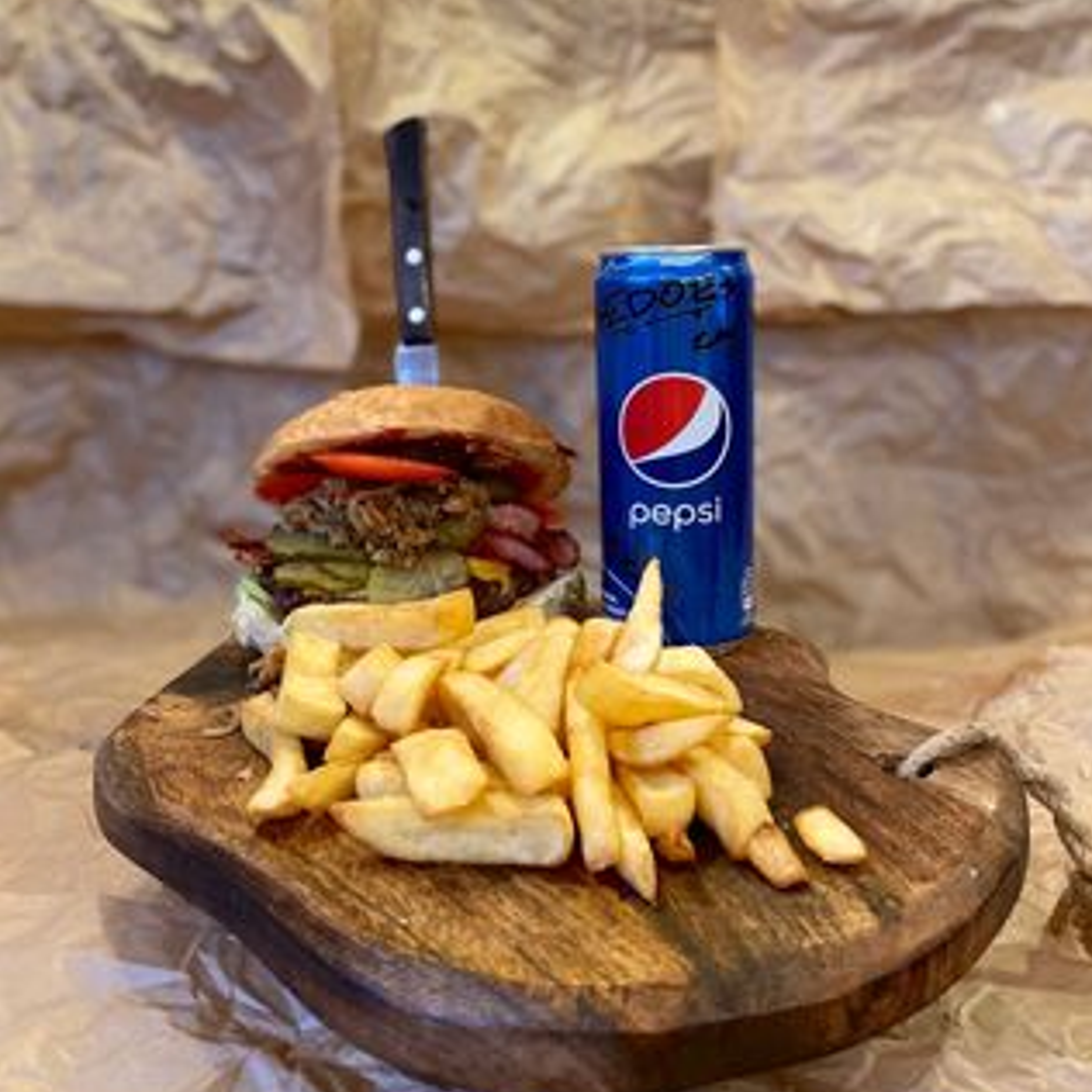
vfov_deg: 52.4
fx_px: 1106
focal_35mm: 31
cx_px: 549
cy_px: 491
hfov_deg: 52.5
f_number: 1.6
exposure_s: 1/50
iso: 200
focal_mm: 4.2
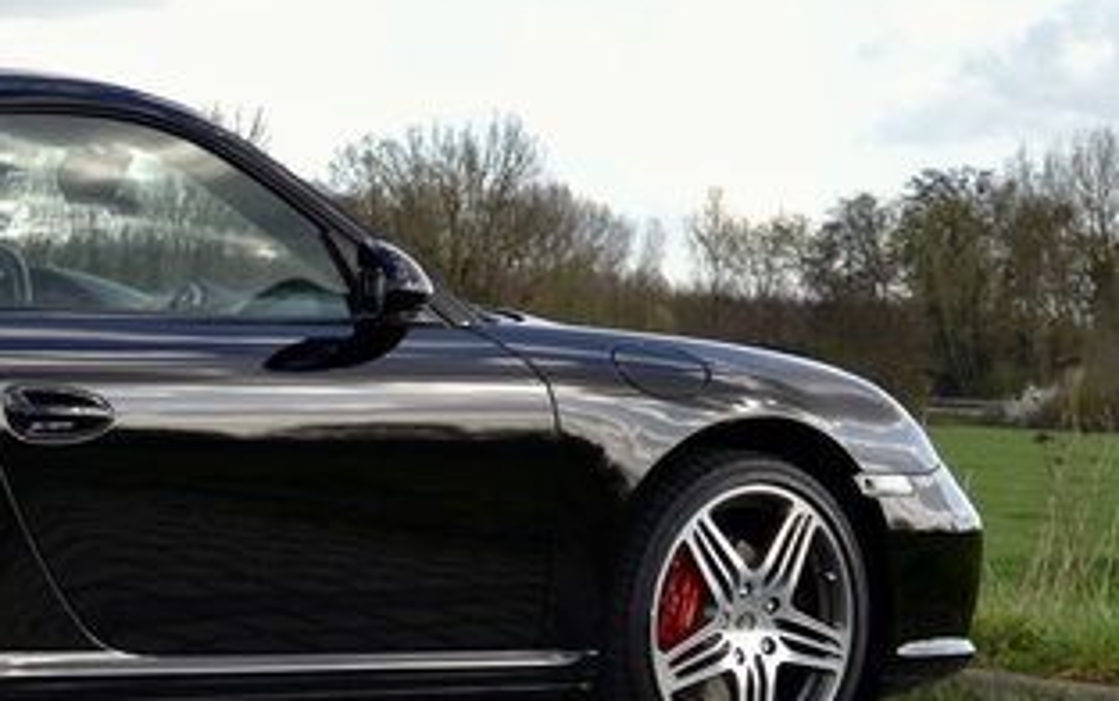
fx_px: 3662
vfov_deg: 10.9
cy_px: 386
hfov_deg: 16.8
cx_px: -129
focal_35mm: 120
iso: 100
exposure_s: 1/200
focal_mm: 32
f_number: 6.3
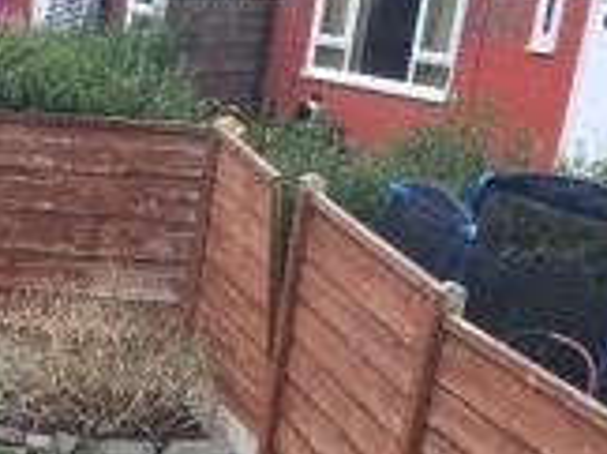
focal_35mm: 99
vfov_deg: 13.8
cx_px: -180
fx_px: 1733
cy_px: 724
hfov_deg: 18.5
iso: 32
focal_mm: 4.15
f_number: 2.2
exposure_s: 1/262
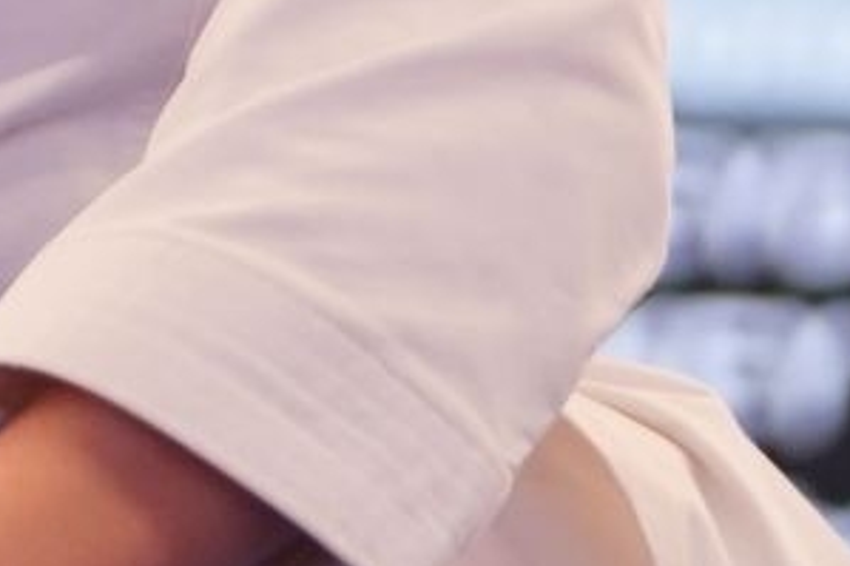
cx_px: -512
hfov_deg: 1.3
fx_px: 37496
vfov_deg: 0.9
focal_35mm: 1589
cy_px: -805
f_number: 2.8
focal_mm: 176
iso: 1000
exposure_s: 1/500
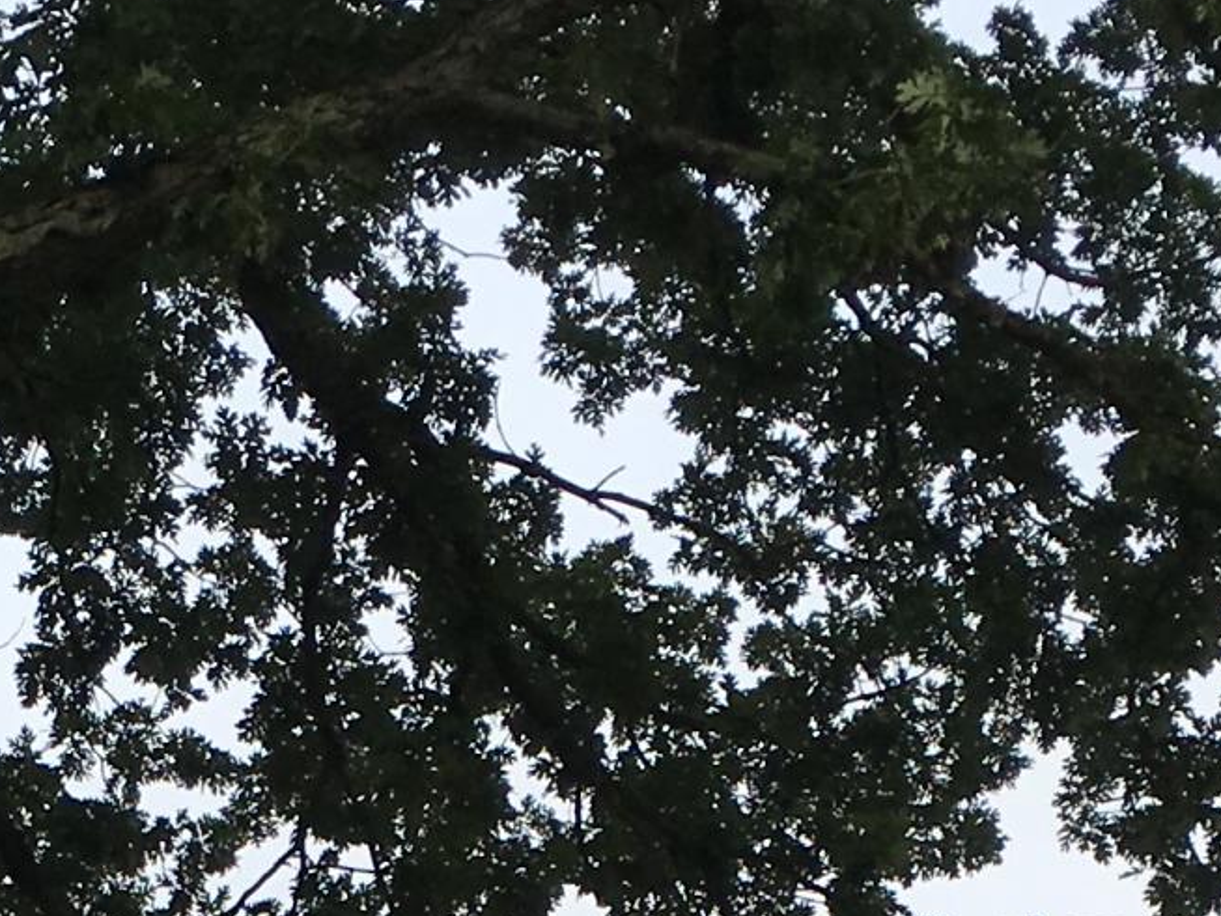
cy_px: 2039
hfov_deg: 14.8
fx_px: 4693
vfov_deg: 10.0
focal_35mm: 133
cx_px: 401
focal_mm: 4.15
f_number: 2.2
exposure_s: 1/884
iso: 25
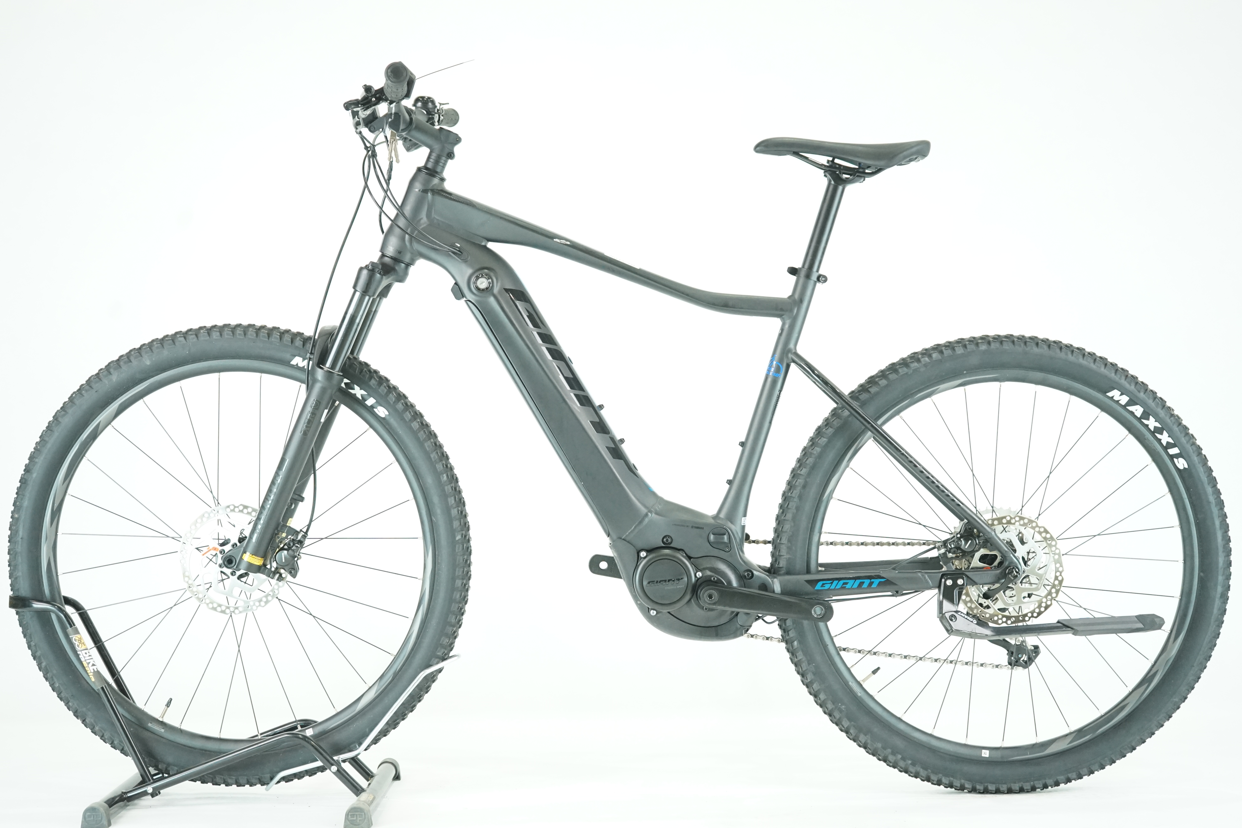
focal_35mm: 57
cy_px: 414
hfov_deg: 35.1
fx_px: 1966
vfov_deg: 23.8
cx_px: 621
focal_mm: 57
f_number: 5
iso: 3200
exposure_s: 1/200
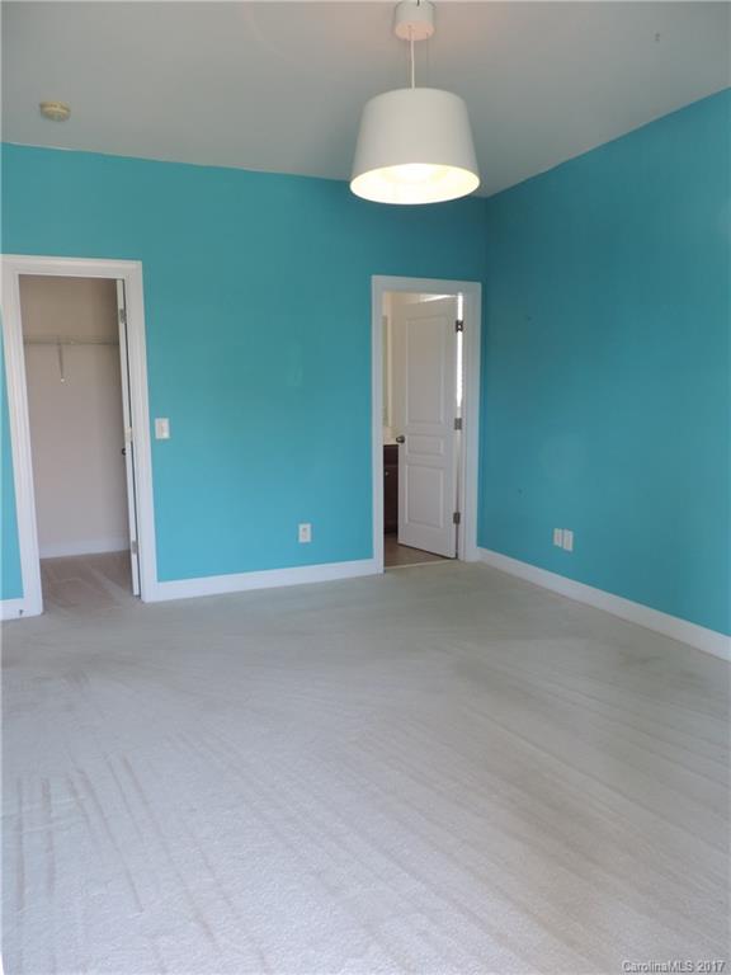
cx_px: 366
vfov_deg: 71.6
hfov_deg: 56.8
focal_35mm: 24
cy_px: 488
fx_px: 676
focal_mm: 4.3
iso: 180
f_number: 3
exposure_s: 1/30
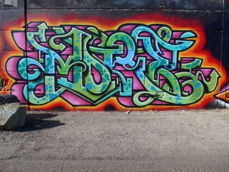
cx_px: 114
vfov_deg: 48.2
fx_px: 192
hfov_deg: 61.7
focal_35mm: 29
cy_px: 86
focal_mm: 6
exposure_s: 1/1600
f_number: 2.8
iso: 80
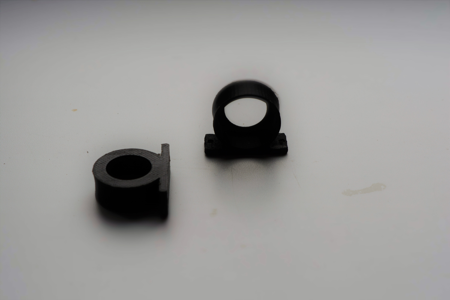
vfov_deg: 16.6
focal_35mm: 82
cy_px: 150
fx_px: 1031
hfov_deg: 24.6
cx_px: 225
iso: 200
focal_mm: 55
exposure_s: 1/80
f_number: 10
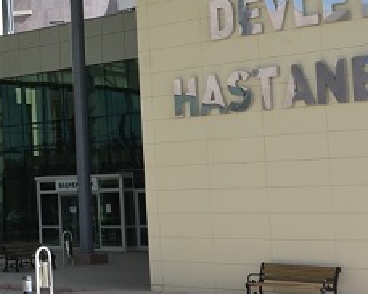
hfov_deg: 19.2
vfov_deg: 16.7
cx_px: -119
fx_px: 1002
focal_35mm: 92
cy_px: 90
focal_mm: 20
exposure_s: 1/250
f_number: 11
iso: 200
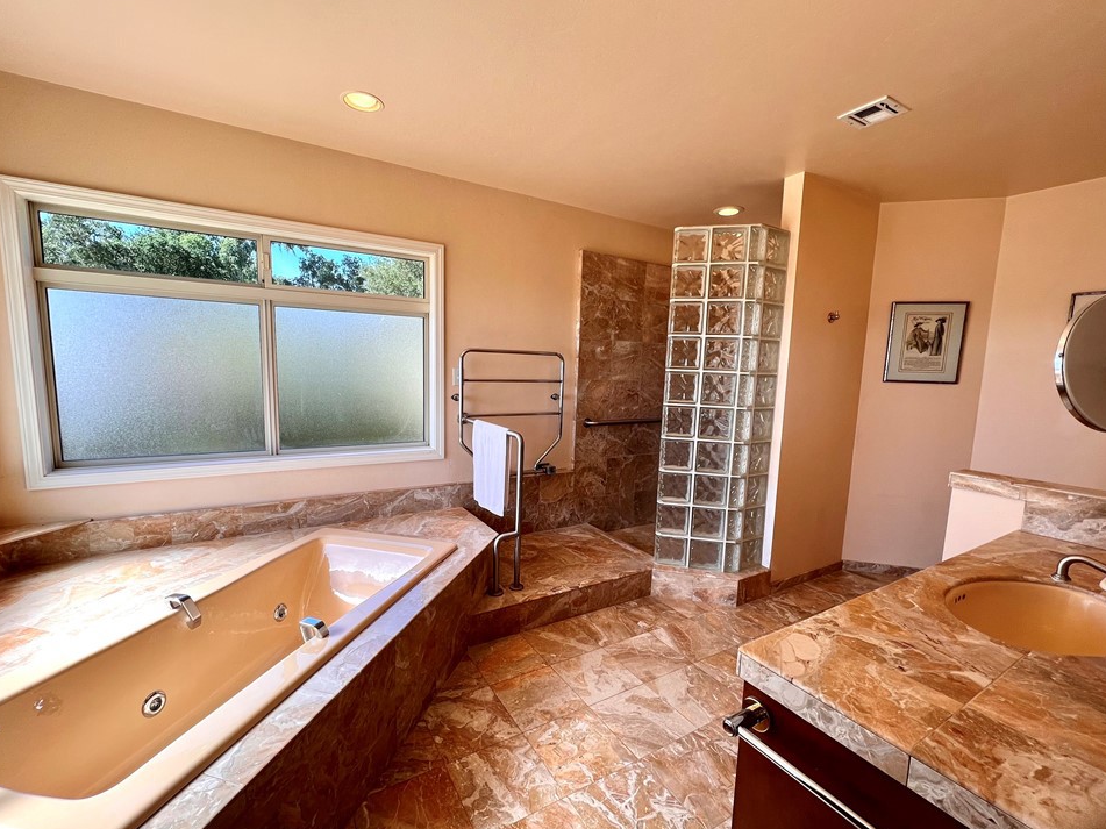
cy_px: 428
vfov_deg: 85.6
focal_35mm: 14
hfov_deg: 102.1
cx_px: 544
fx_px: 447
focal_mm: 1.57
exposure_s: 1/120
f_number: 1.8
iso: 32
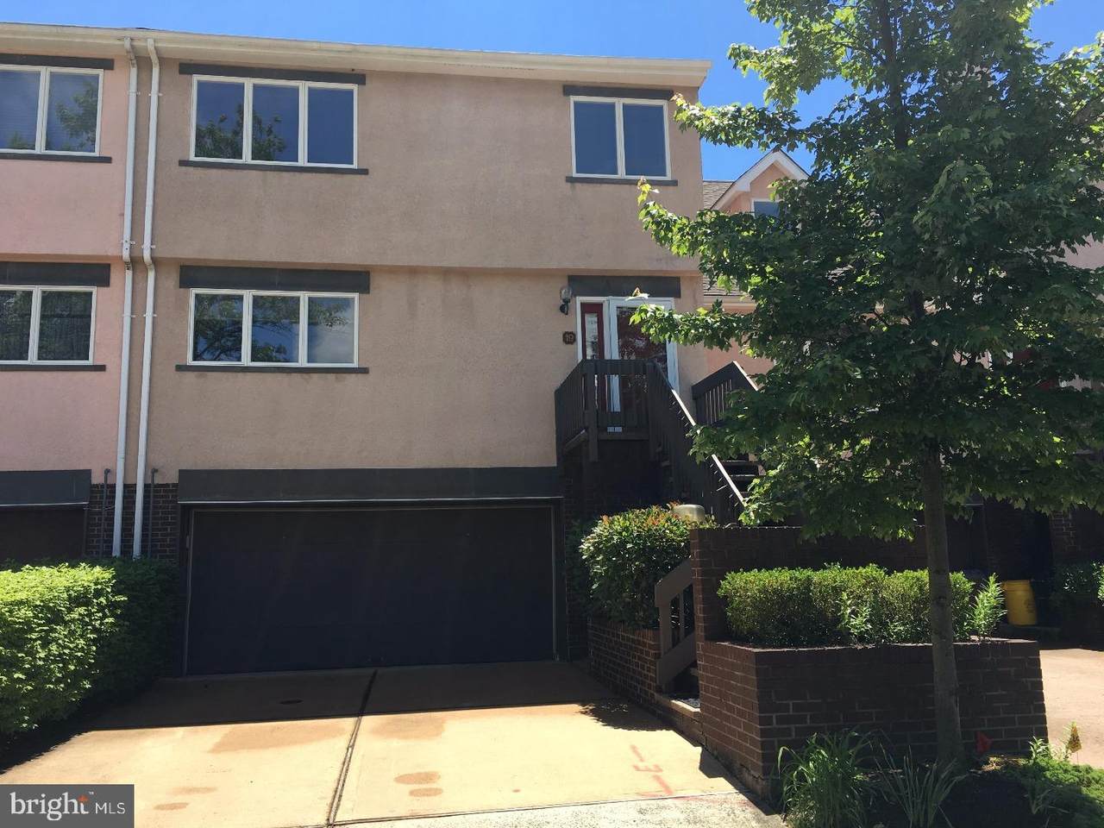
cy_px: 414
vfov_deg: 48.2
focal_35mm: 29
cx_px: 552
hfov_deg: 61.7
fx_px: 925
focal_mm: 4.15
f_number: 2.2
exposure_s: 1/845
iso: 25
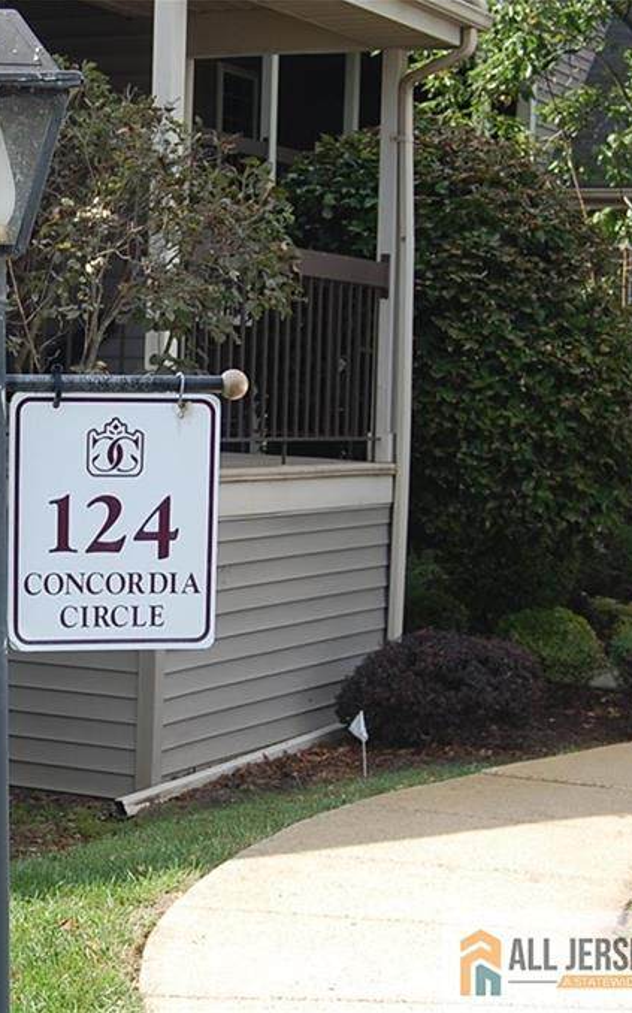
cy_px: 506
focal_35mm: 81
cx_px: -18
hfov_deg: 15.8
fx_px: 2229
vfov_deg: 25.6
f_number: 7.1
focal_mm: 35
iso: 200
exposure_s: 1/200
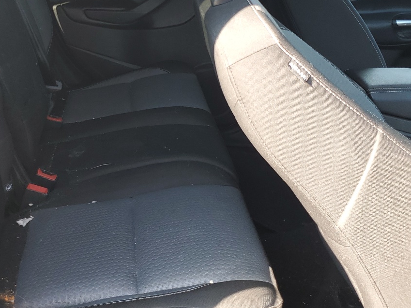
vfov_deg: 29.2
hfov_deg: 38.7
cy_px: 74
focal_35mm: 49
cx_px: 164
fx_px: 582
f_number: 1.5
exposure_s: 1/204
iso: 50
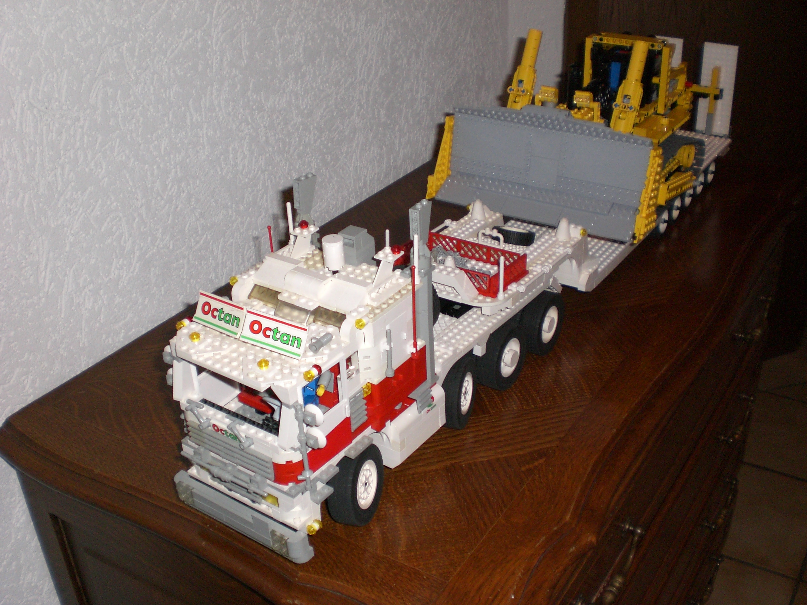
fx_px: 886
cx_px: 404
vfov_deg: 37.7
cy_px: 302
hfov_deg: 49.0
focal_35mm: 38
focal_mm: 6.3
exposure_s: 1/60
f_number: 3.1
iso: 200
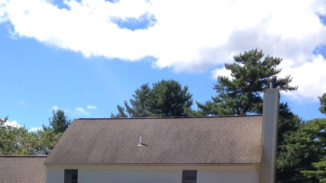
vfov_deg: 13.6
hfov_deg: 25.2
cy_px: 267
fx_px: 726
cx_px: 116
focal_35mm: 84
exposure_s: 1/1175
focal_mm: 4.28
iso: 50
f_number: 2.4
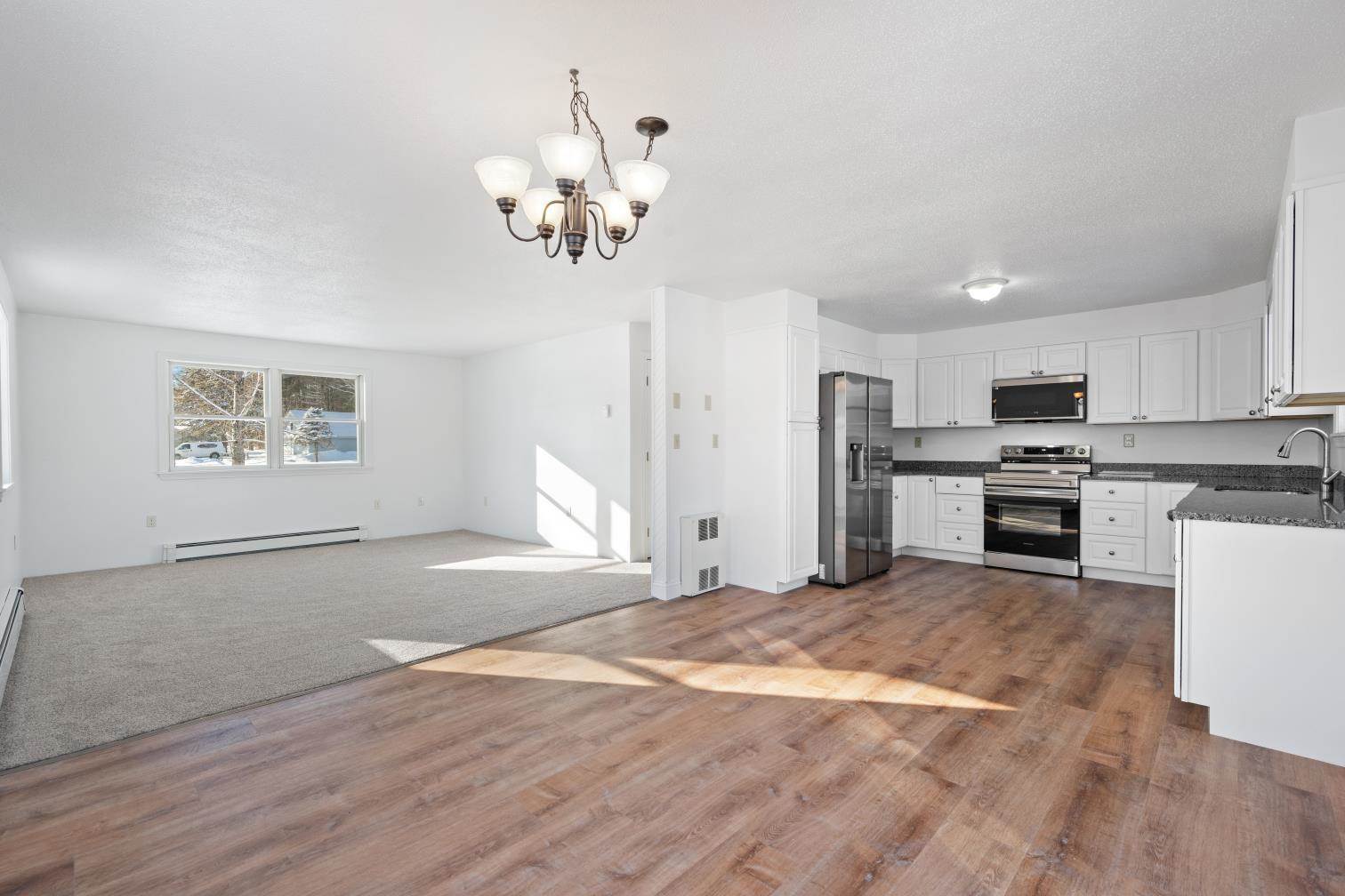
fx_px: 579
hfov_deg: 98.5
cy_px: 448
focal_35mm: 16
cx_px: 672
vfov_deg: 75.5
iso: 320
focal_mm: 15.5
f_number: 8
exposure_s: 1/30
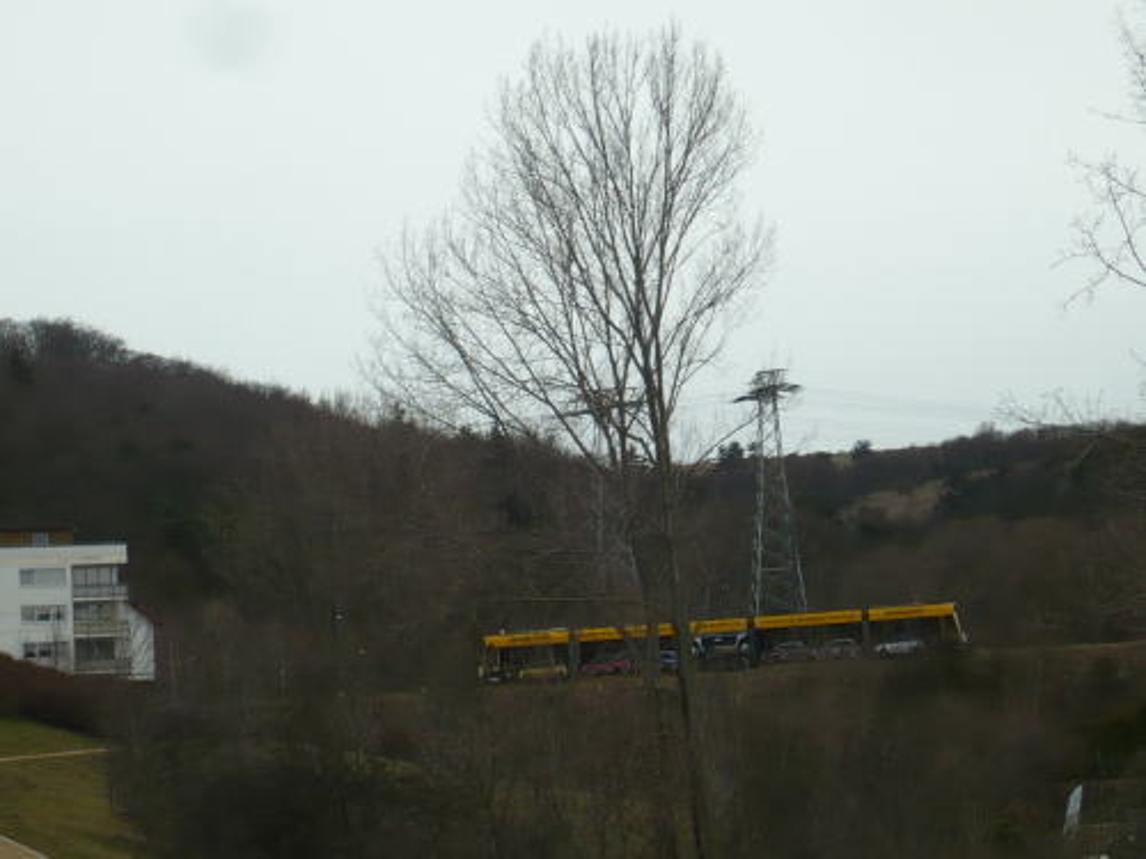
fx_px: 4767
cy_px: 430
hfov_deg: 13.7
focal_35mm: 144
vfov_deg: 10.3
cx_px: 573
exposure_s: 1/80
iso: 100
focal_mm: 17.4
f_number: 5
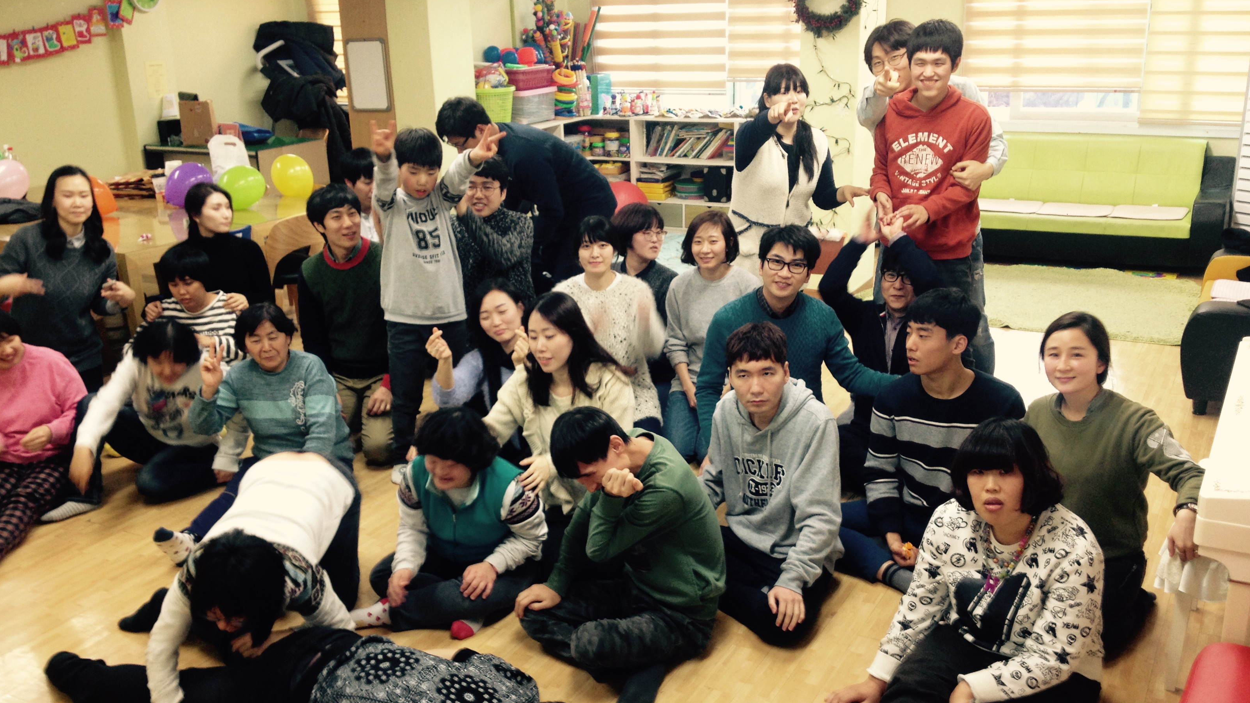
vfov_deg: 30.4
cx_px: 619
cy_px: 412
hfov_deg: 51.6
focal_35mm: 39
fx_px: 1293
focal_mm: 4.28
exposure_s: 1/20
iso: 80
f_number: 2.4
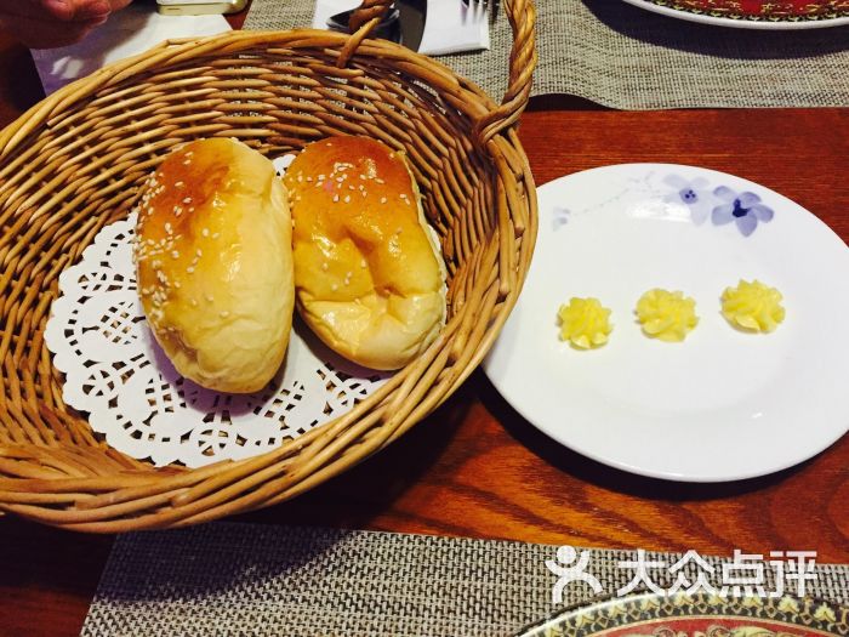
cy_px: 318
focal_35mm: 29
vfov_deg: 48.2
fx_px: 711
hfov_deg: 61.7
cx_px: 424
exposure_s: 1/25
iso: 250
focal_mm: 4.15
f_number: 2.2
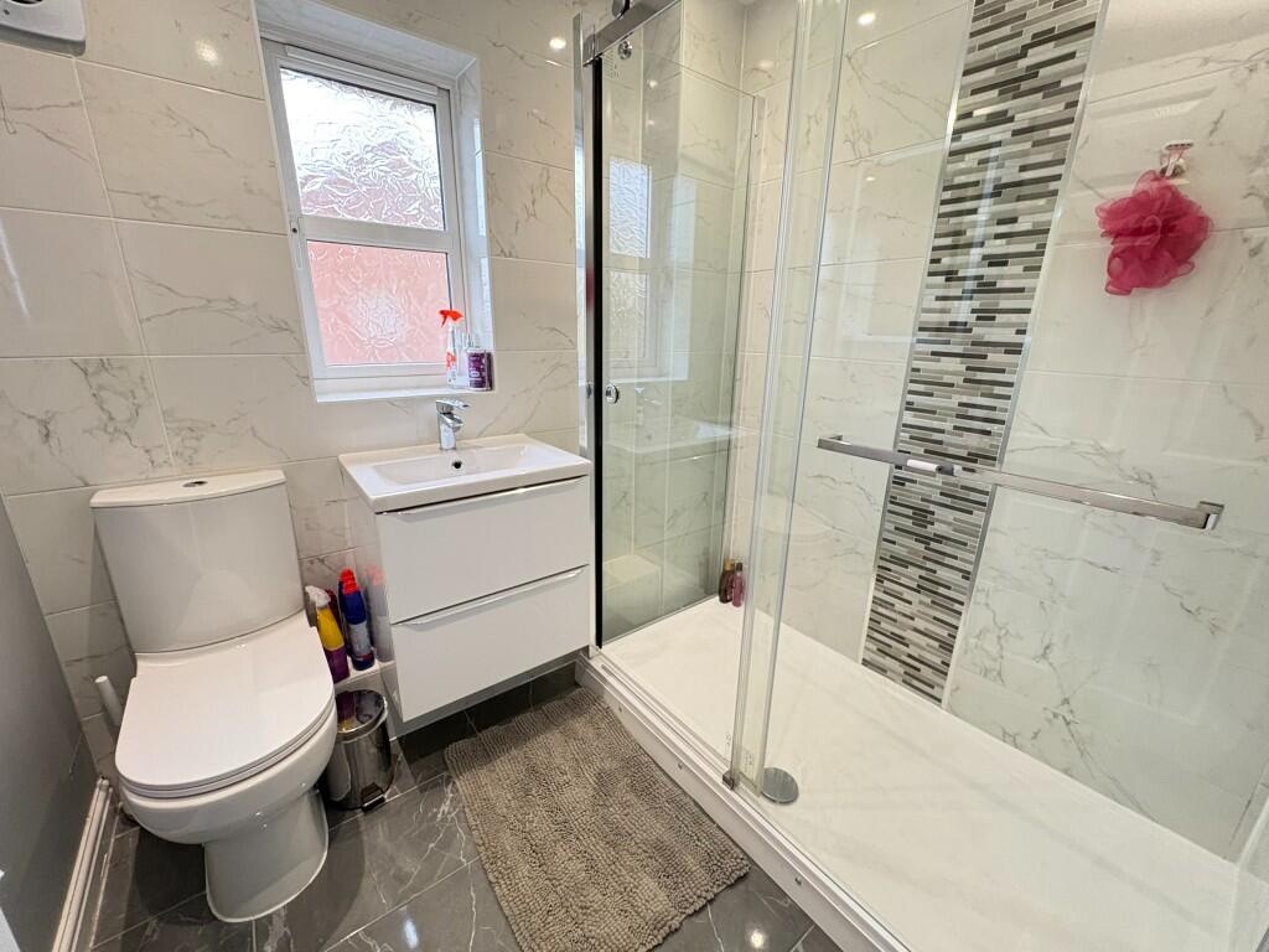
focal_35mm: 14
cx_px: 634
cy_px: 476
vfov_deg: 85.7
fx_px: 513
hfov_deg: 102.1
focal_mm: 2.22
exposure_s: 1/50
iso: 320
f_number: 2.2
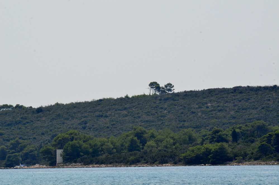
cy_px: 92
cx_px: 140
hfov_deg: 4.6
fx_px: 3479
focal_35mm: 450
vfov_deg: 3.0
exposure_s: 1/400
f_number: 16
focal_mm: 300
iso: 400
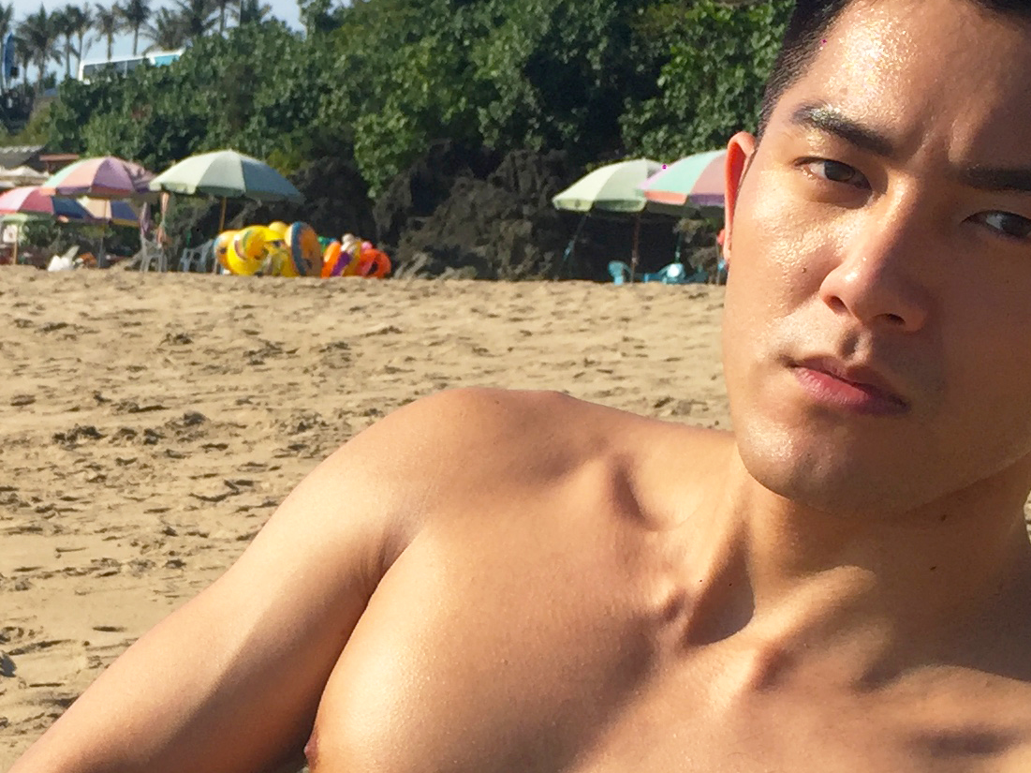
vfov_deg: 17.1
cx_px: 0
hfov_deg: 21.9
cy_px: 542
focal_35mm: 86
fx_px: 2561
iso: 32
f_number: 2.2
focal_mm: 4.15
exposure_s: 1/2475
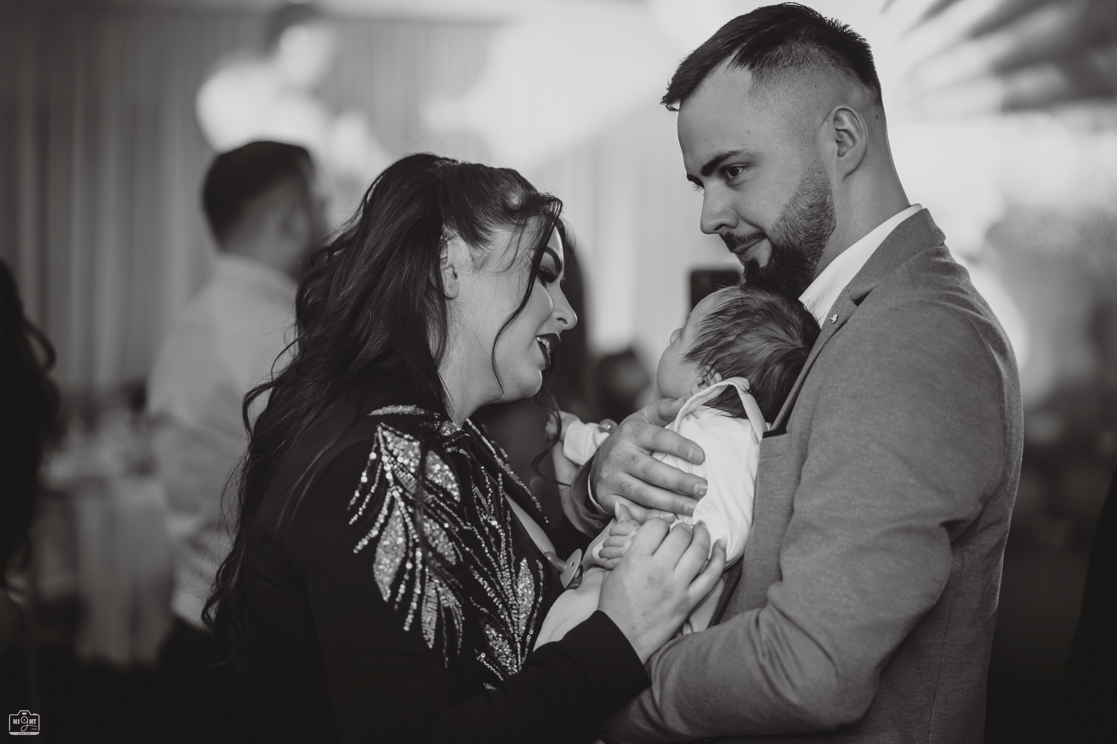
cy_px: 372
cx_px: 558
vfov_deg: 16.1
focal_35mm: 85
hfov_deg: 23.9
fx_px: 2637
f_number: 2
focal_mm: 85
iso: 1000
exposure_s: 1/250
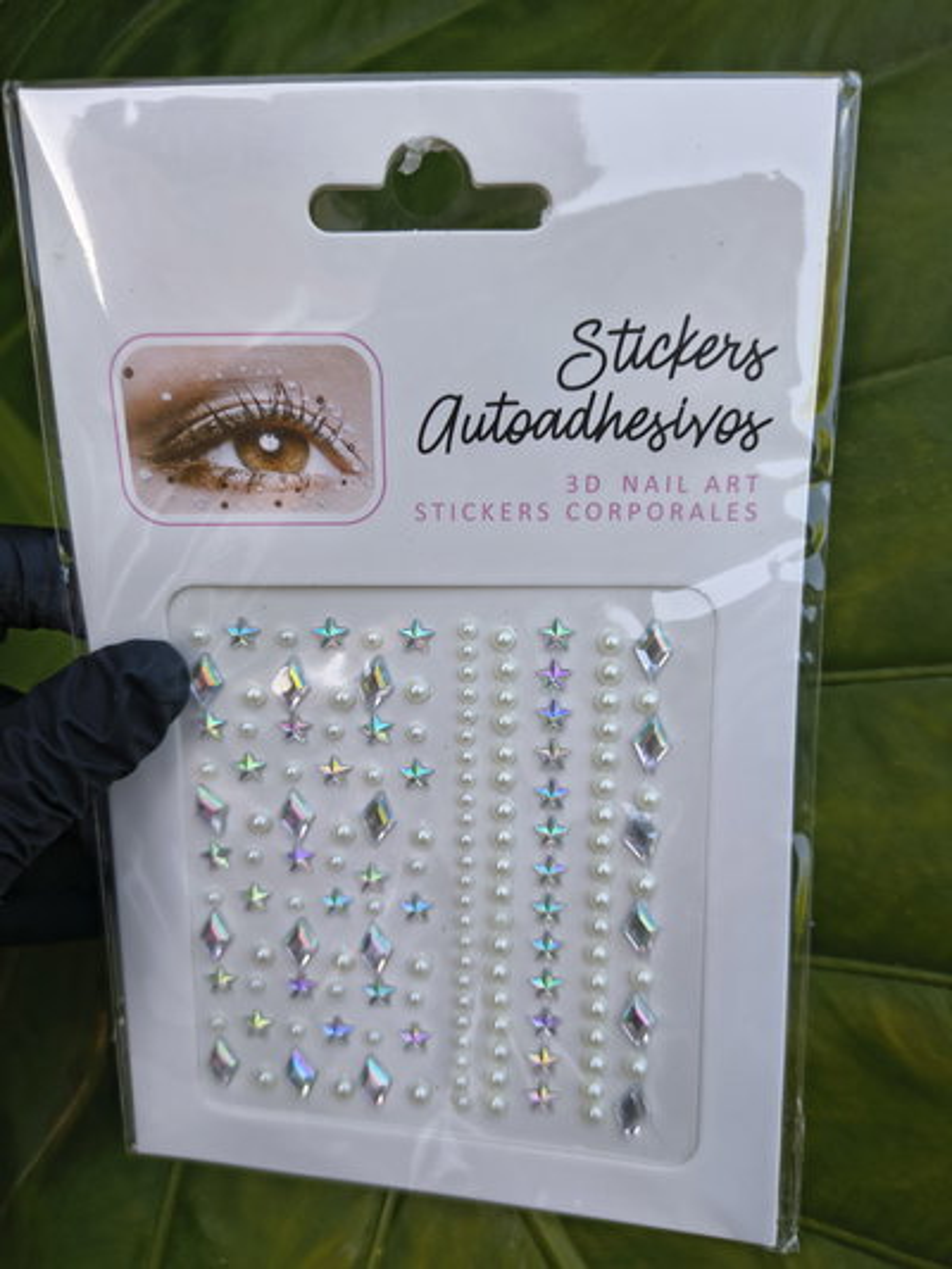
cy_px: 634
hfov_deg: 56.8
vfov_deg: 71.6
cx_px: 476
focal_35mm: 24
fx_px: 880
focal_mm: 5.56
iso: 100
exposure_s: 1/130
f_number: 1.8
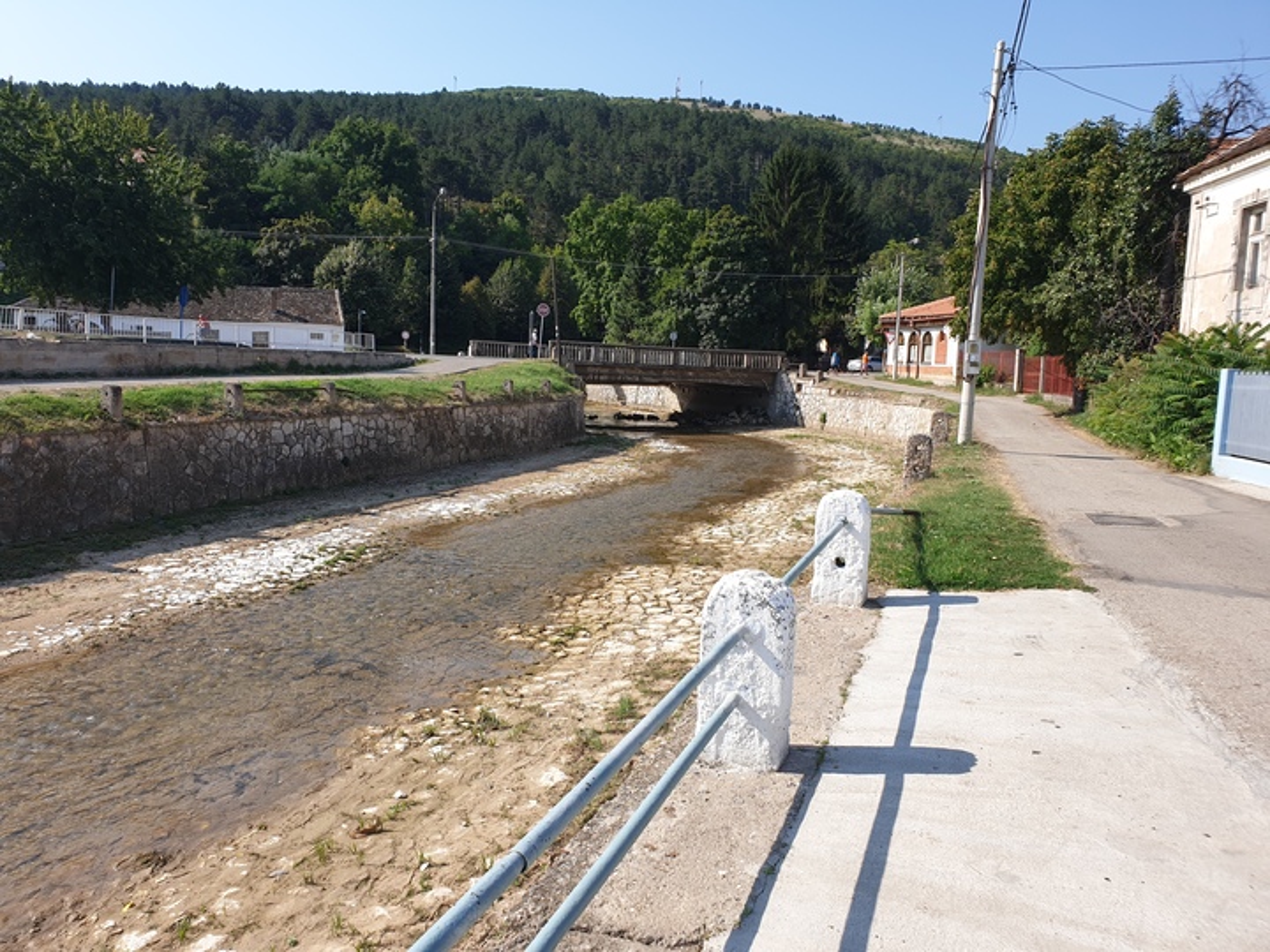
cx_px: 635
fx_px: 954
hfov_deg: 67.3
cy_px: 476
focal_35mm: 26
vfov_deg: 53.1
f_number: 2.4
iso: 50
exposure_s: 1/1075
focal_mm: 4.3
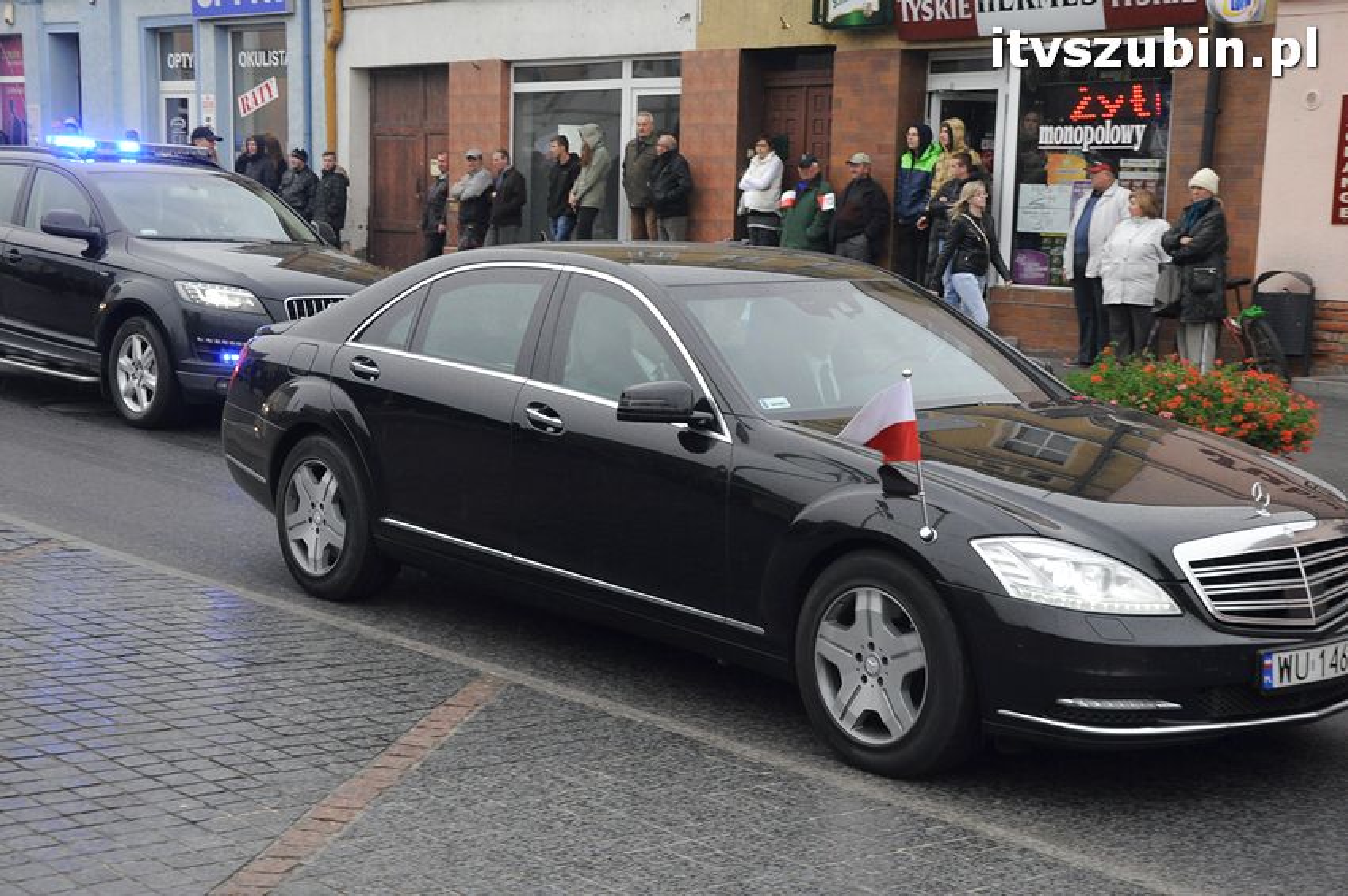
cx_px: 674
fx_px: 2132
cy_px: 448
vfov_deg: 23.7
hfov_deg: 35.1
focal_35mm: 57
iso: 800
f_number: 8
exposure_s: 1/250
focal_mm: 38
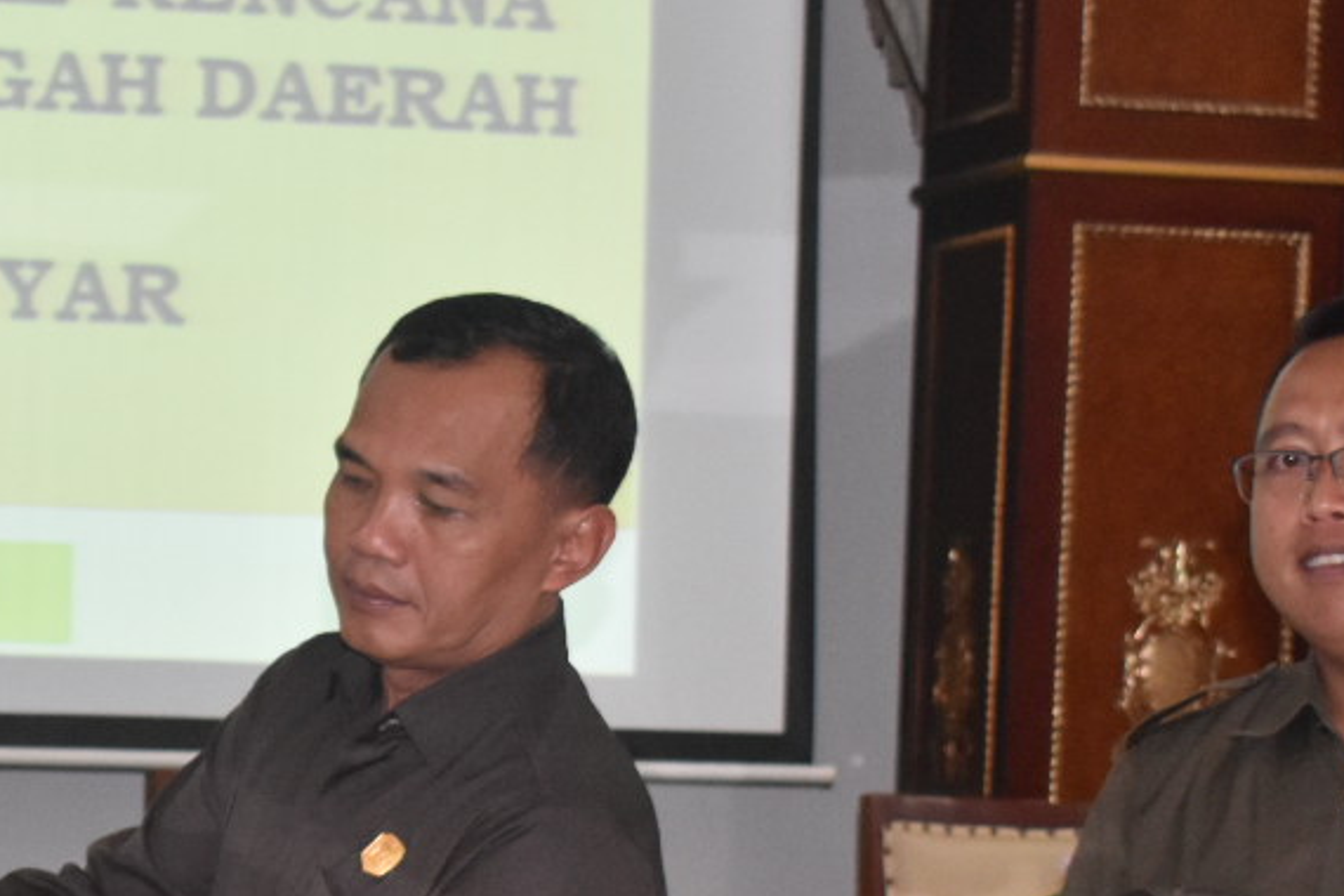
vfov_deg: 10.6
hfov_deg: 15.8
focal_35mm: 128
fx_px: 4778
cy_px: 1026
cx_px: 149
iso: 2000
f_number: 4.2
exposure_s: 1/60
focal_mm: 30
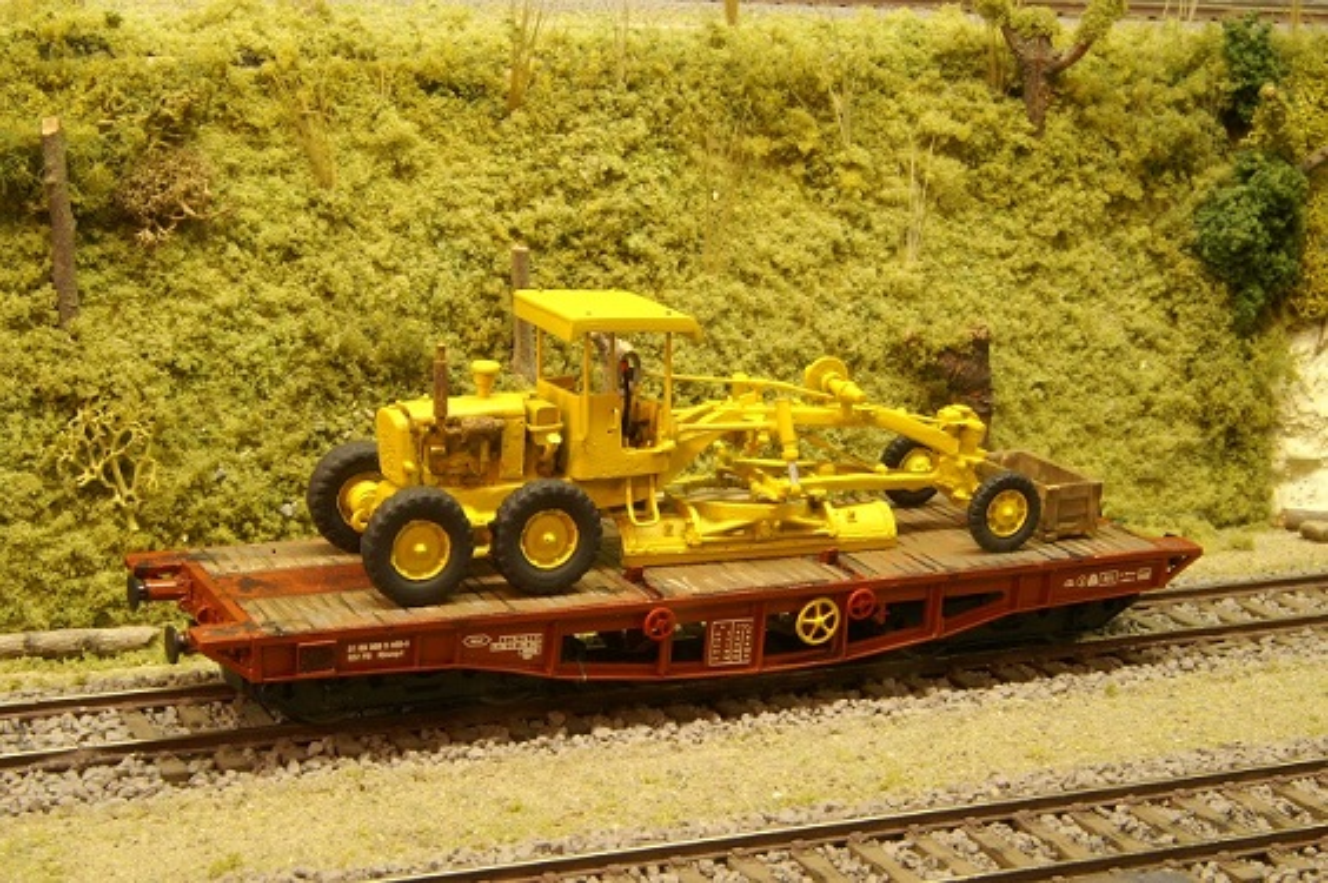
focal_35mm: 68
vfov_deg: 20.1
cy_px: 442
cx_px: 664
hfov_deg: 29.9
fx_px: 2488
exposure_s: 5
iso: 200
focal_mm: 45
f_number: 32
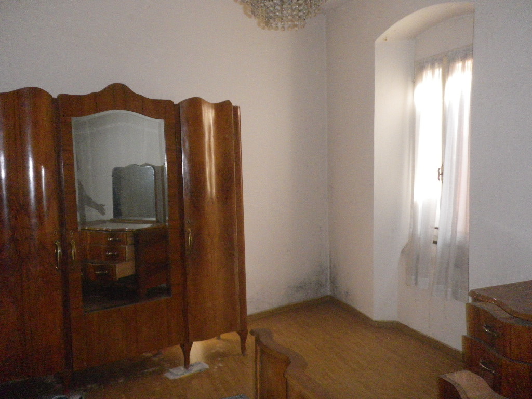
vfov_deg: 40.7
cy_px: 200
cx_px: 266
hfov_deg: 52.6
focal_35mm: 35
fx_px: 538
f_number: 3.8
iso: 400
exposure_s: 1/60
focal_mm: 6.2
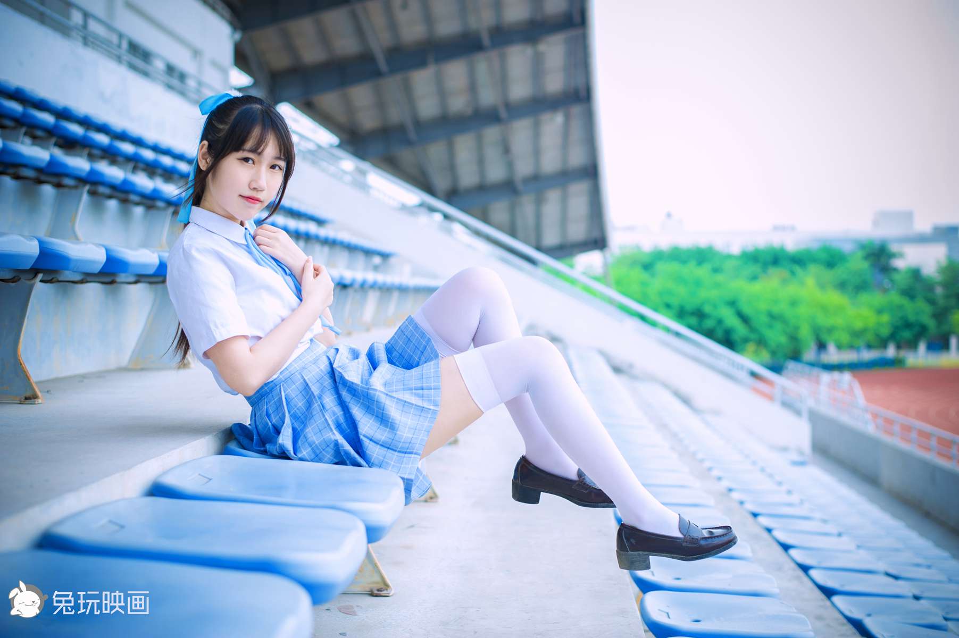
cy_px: 319
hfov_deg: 39.6
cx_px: 480
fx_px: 1331
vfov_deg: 27.0
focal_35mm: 50
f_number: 2.8
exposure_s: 1/200
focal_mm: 50
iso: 100
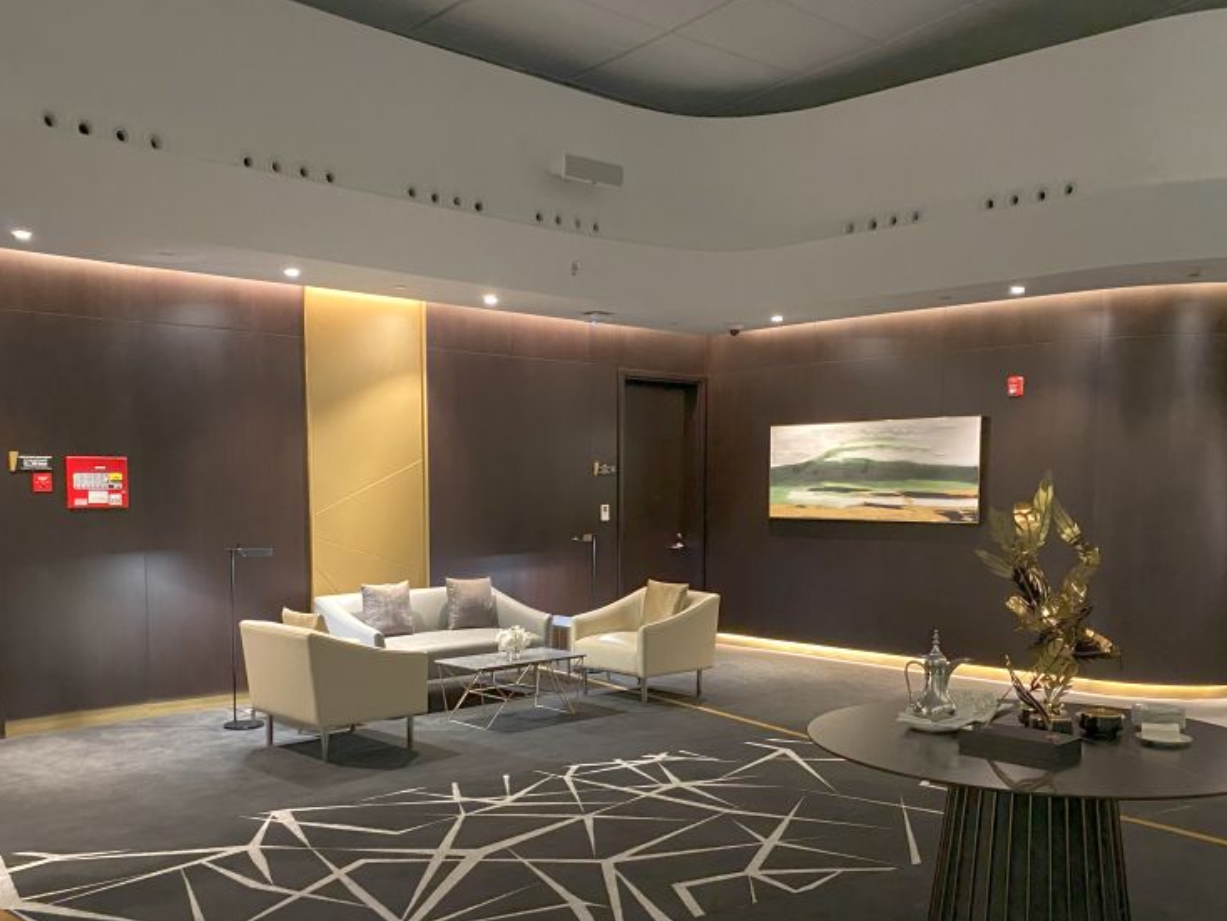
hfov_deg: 53.9
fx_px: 1206
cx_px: 610
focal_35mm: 34
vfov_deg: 41.4
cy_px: 597
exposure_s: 1/30
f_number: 1.8
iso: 800
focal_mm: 4.25
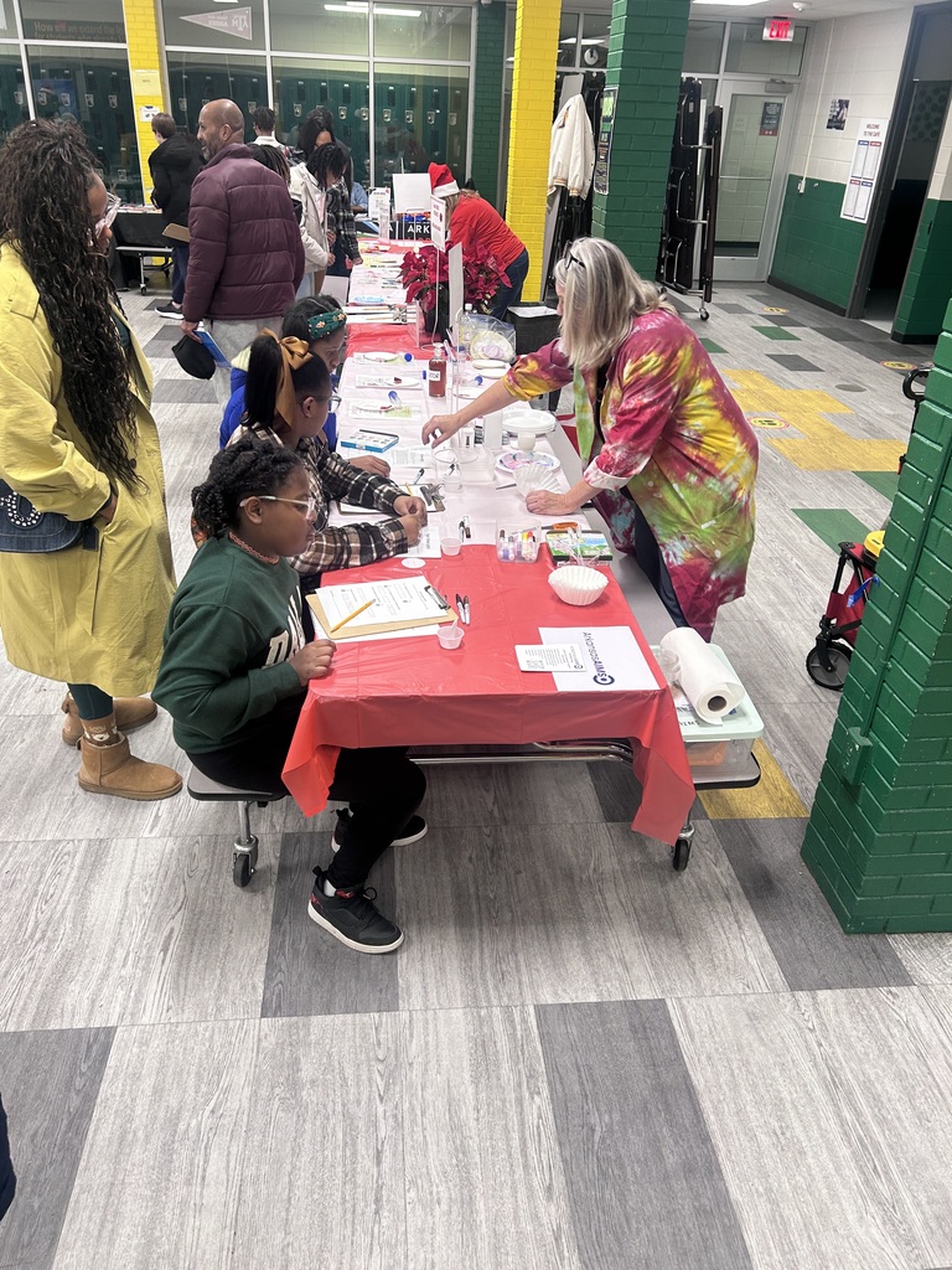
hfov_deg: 53.1
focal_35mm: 26
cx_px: 476
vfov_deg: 67.3
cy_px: 635
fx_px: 953
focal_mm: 5.7
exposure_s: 1/60
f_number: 1.5
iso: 80
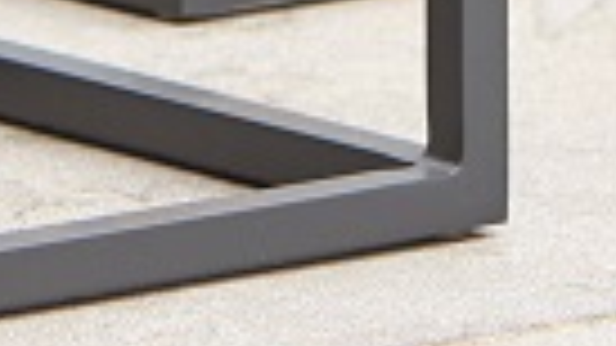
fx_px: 13522
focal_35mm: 828
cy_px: -930
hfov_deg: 2.6
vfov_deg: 1.5
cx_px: -441
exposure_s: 1/160
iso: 125
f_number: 6.3
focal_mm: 105
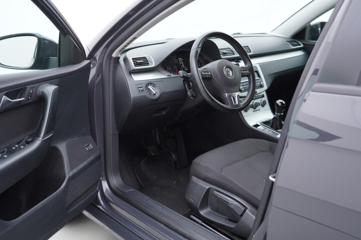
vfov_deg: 36.9
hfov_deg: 53.1
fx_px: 361
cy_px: 120
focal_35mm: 36
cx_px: 180
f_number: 2.8
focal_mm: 24
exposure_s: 1/40
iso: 125
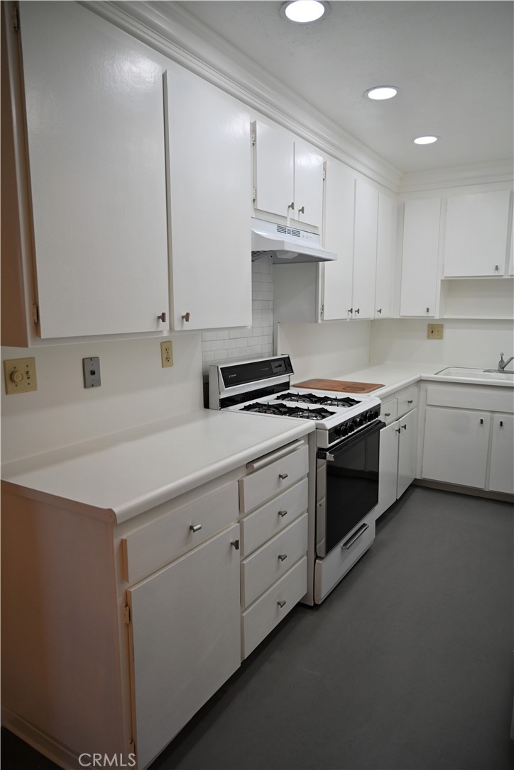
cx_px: 257
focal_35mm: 24
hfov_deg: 53.1
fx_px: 514
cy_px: 385
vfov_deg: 73.7
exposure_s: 1/250
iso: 320
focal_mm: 24
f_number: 4
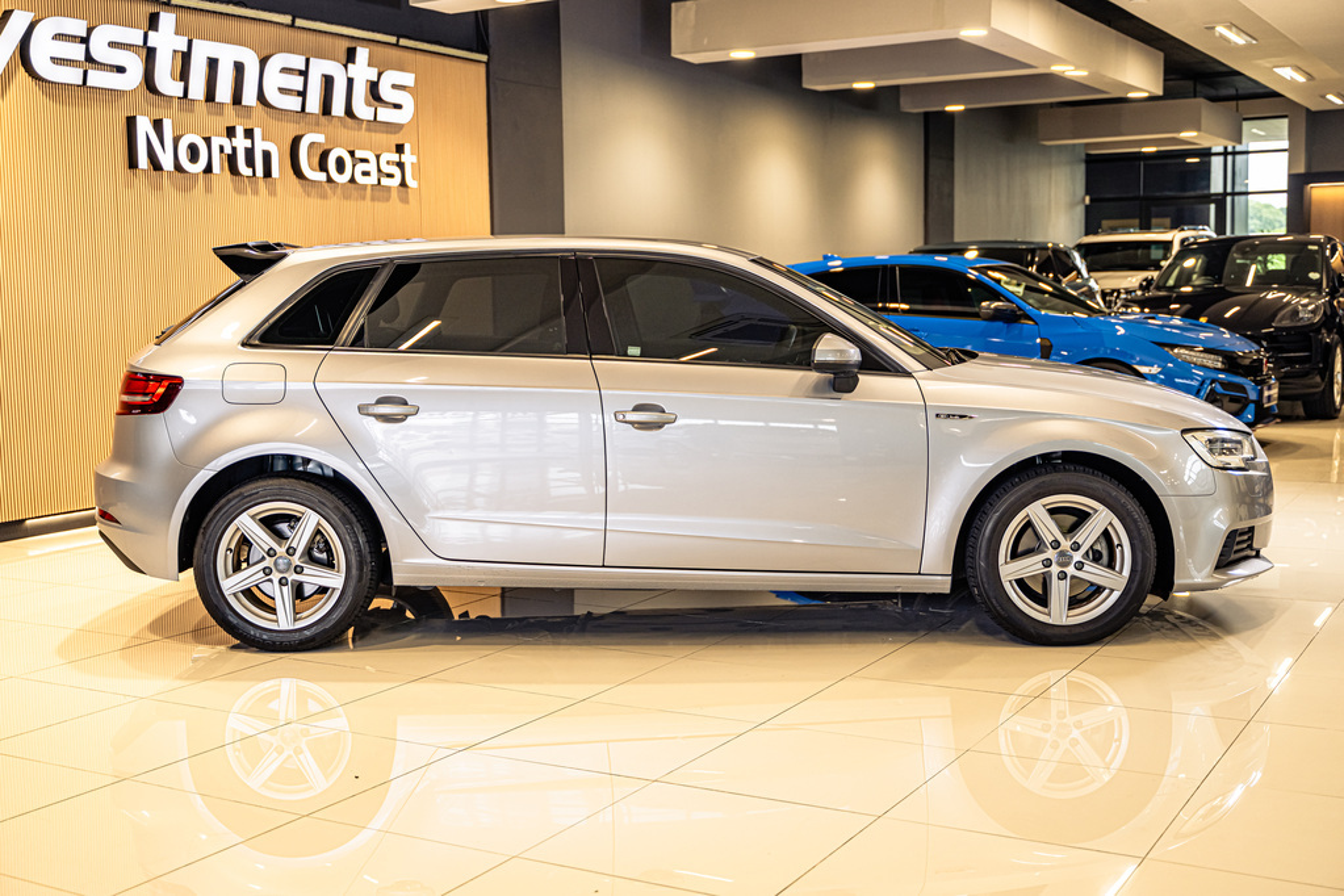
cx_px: 672
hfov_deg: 45.4
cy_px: 448
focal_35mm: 43
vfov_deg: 31.2
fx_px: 1605
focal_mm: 43
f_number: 2.8
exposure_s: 1/125
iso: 500
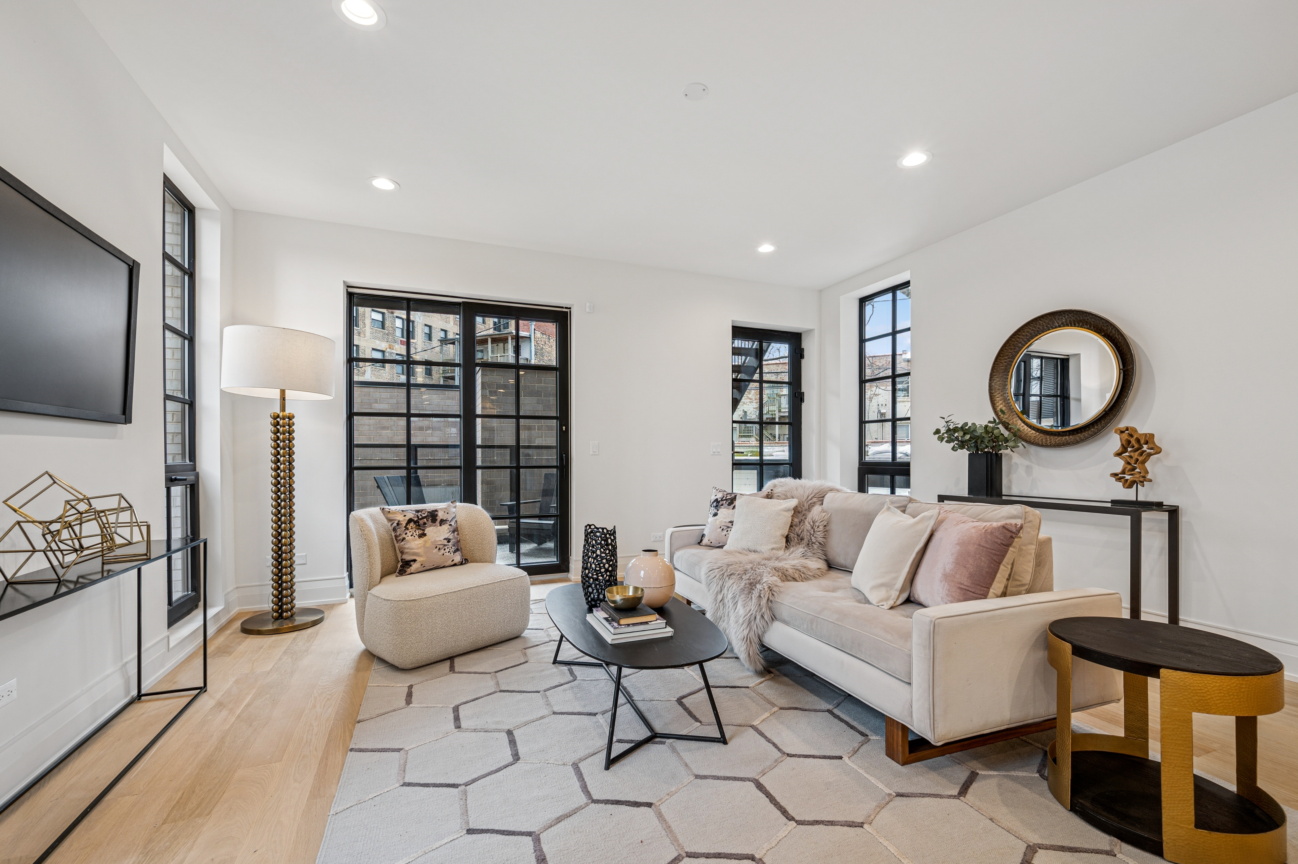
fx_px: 540
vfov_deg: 77.2
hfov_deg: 100.4
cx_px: 642
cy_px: 454
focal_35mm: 15
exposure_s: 1/15
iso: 200
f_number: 9.5
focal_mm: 14
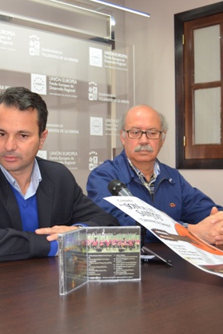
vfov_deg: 36.2
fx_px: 511
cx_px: 7
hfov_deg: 23.7
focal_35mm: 55
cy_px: 167
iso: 1000
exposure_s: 1/60
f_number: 3.8
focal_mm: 24
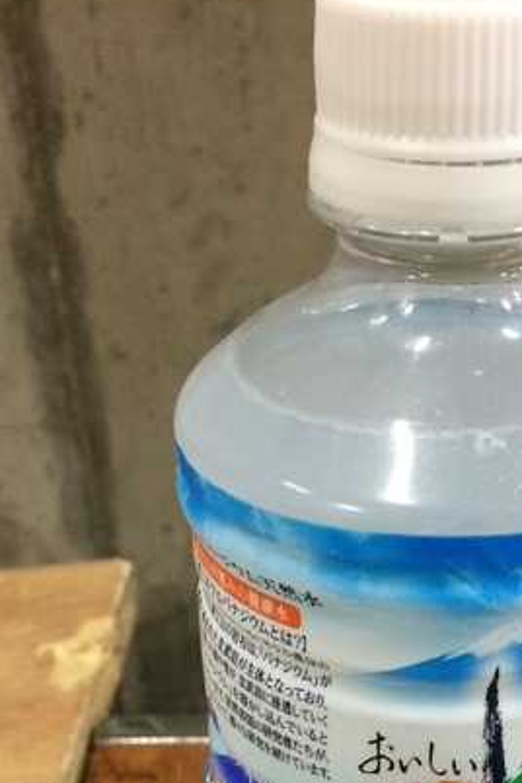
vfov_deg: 32.0
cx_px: 382
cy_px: 688
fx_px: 1305
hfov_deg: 22.4
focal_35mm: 60
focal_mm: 4.15
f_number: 2.2
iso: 320
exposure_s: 1/30
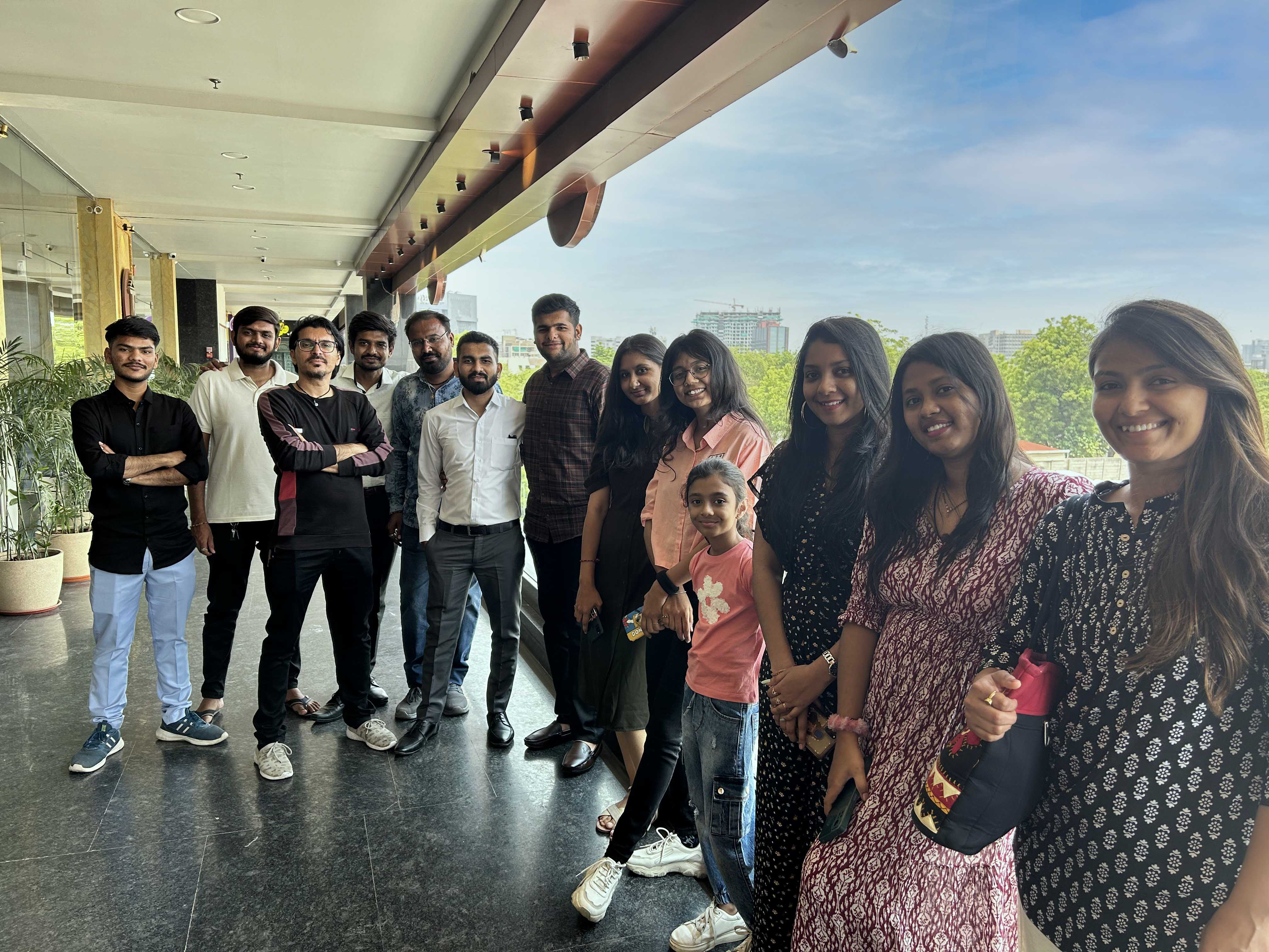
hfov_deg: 67.3
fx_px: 953
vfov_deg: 53.1
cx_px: 634
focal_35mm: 26
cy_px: 476
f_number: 1.5
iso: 50
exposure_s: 1/509
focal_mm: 5.7
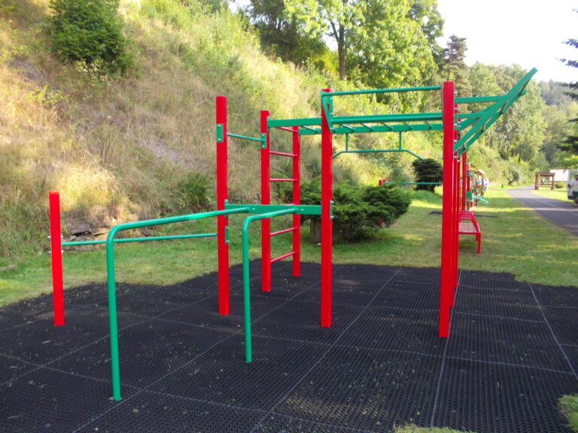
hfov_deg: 61.7
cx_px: 289
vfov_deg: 48.2
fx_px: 484
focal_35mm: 29
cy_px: 216
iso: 80
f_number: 3.3
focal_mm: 4.1
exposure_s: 1/100
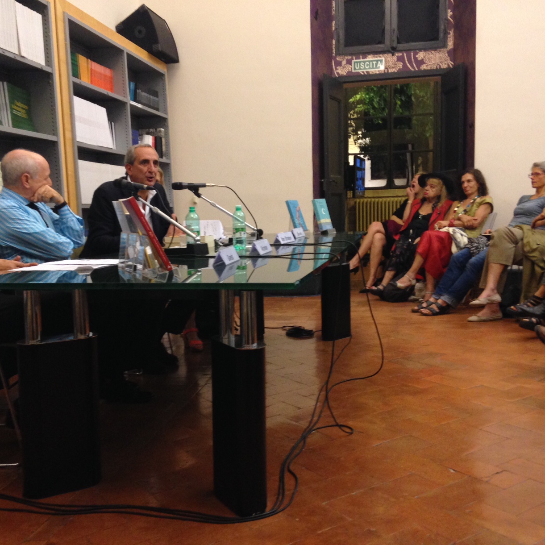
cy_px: 272
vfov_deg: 42.8
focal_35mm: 39
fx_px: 695
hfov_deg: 42.8
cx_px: 263
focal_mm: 4.12
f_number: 2.4
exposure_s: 1/20
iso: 200
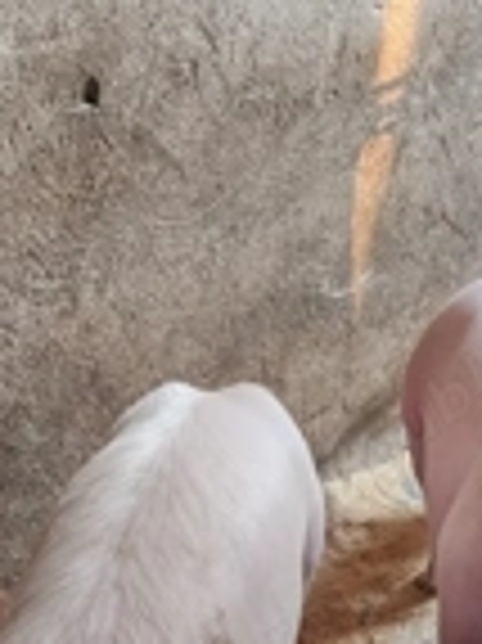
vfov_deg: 25.8
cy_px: 784
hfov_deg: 21.3
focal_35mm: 67
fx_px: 1246
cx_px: 27
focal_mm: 6.14
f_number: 1.65
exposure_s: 1/33.3
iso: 1094
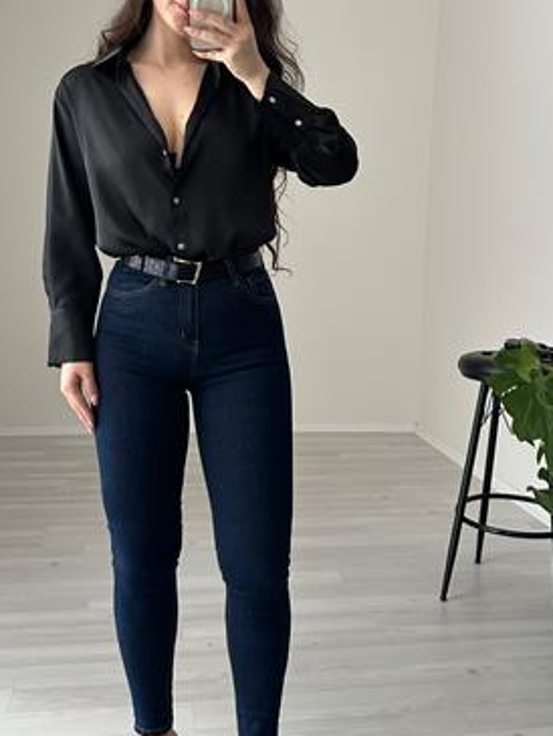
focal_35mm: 35
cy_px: 249
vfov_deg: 51.7
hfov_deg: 40.7
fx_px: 745
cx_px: 270
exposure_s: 1/60
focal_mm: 6.86
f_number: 1.78
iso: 400
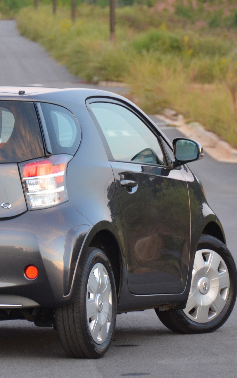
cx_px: 25
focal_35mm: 324
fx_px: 3346
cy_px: 195
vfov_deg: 6.5
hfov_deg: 4.1
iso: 1600
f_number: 5.6
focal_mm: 135
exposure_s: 1/50
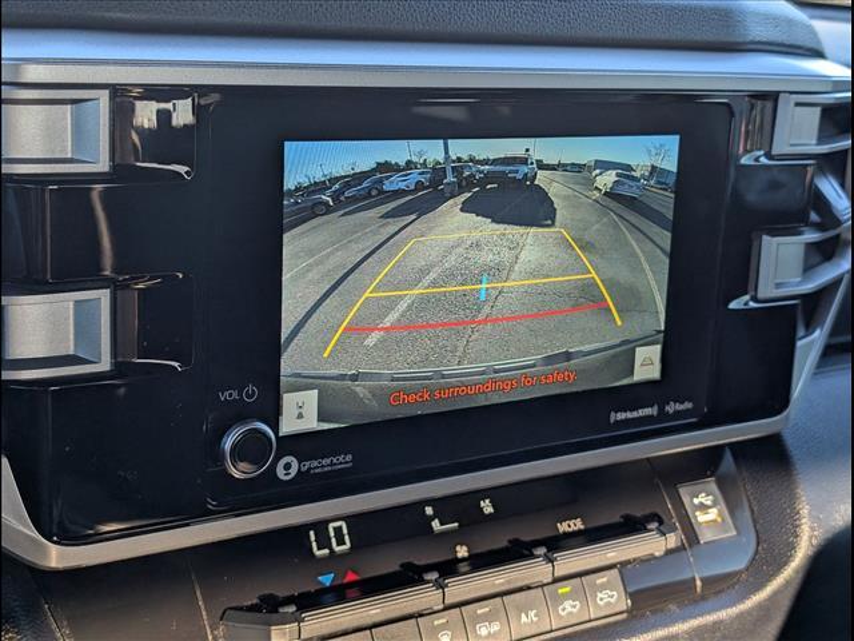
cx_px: 427
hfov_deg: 38.9
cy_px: 320
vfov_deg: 29.7
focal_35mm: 49
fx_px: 1209
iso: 35
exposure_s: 1/95.2
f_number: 1.68
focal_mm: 6.9
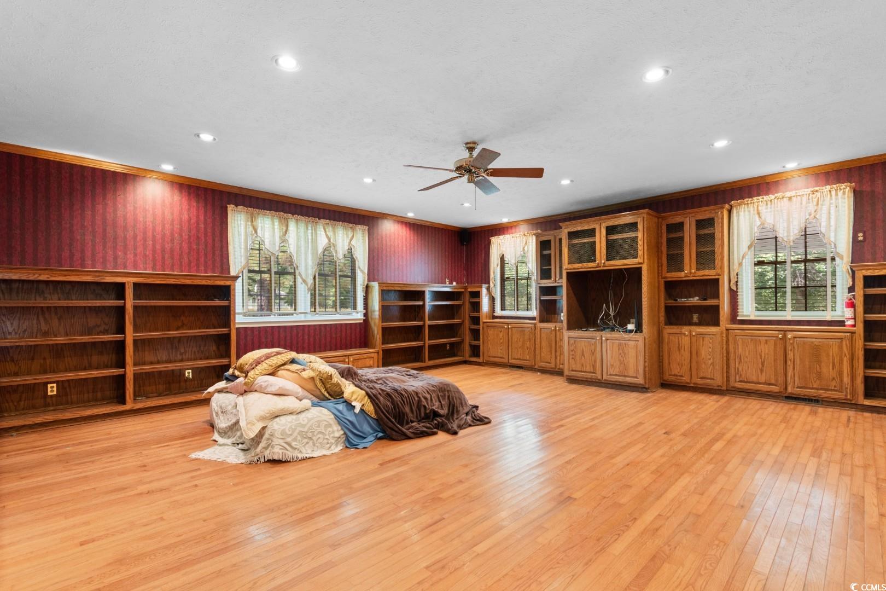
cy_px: 296
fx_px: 394
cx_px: 443
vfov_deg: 73.7
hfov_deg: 96.7
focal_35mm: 16
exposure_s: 5
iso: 100
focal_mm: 11
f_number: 4.8
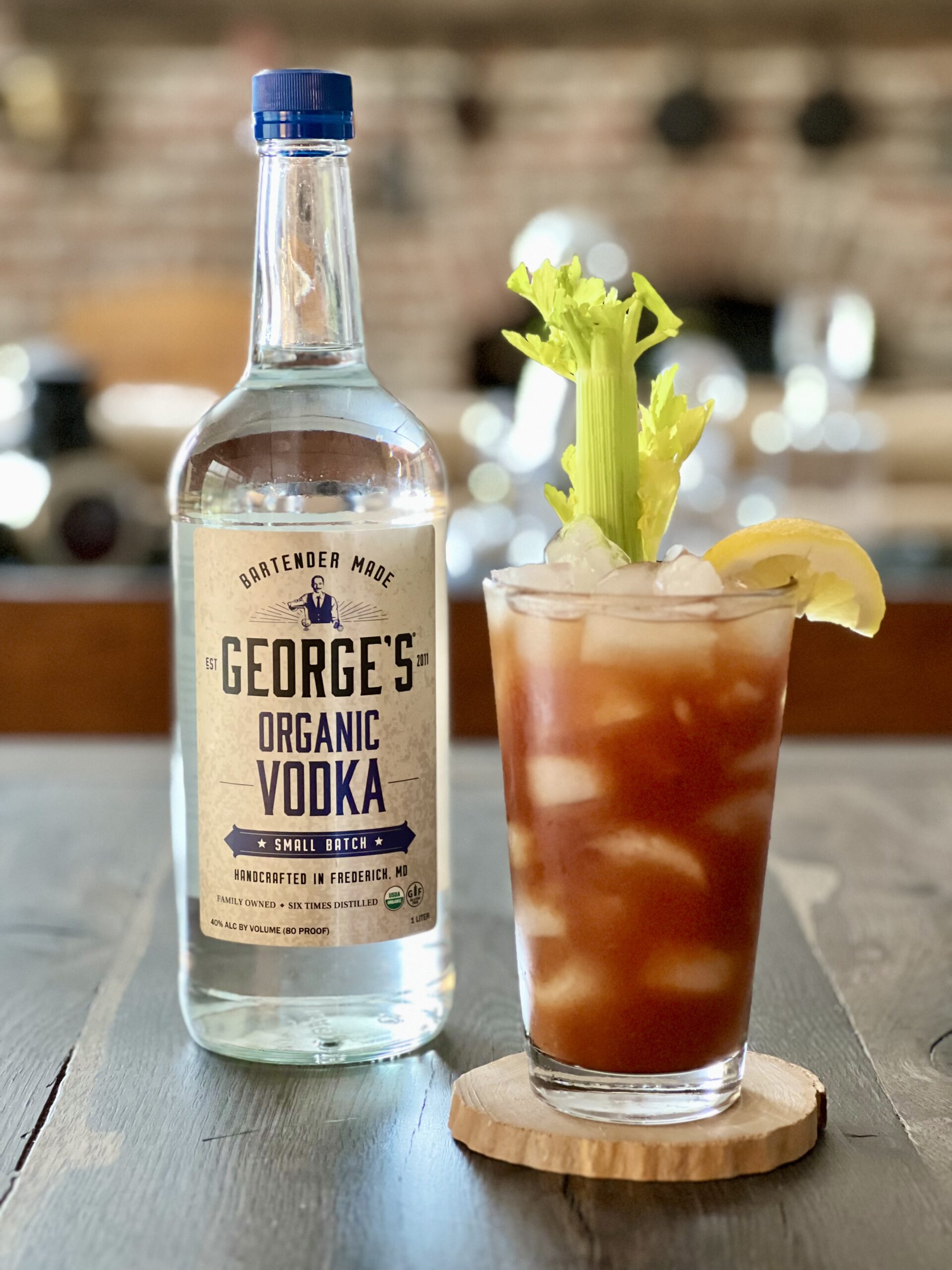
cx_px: 476
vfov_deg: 25.3
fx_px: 2824
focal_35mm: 77
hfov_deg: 19.1
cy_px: 635
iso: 400
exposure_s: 1/20
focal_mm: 9
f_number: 2.8
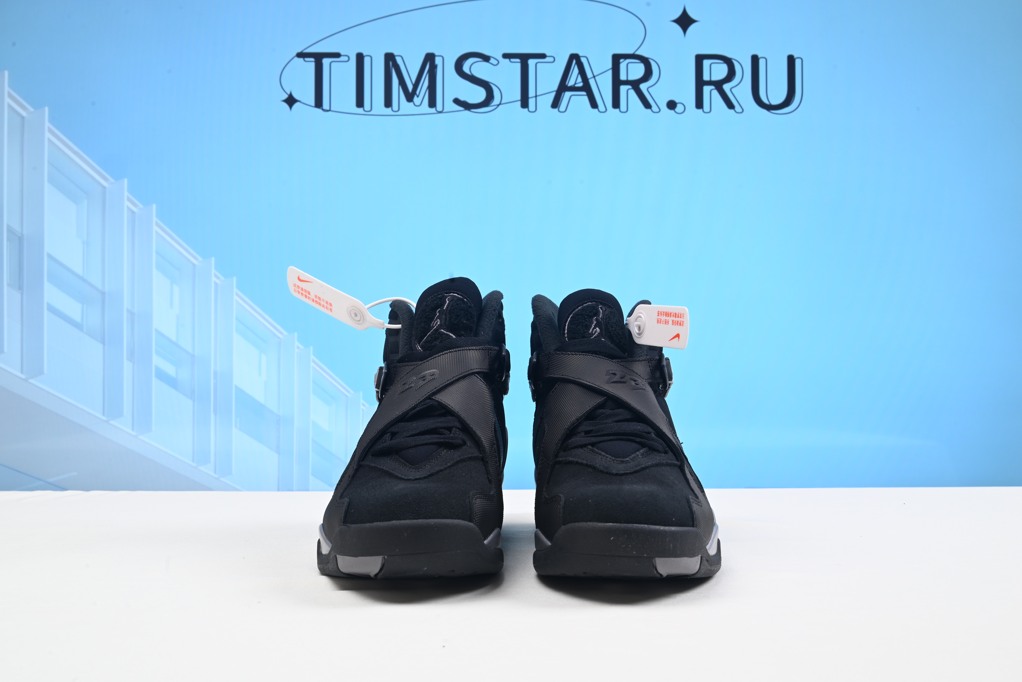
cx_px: 511
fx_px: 1108
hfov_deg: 49.5
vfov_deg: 34.2
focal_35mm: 39
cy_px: 341
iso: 100
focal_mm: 39
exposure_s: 1/2
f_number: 16
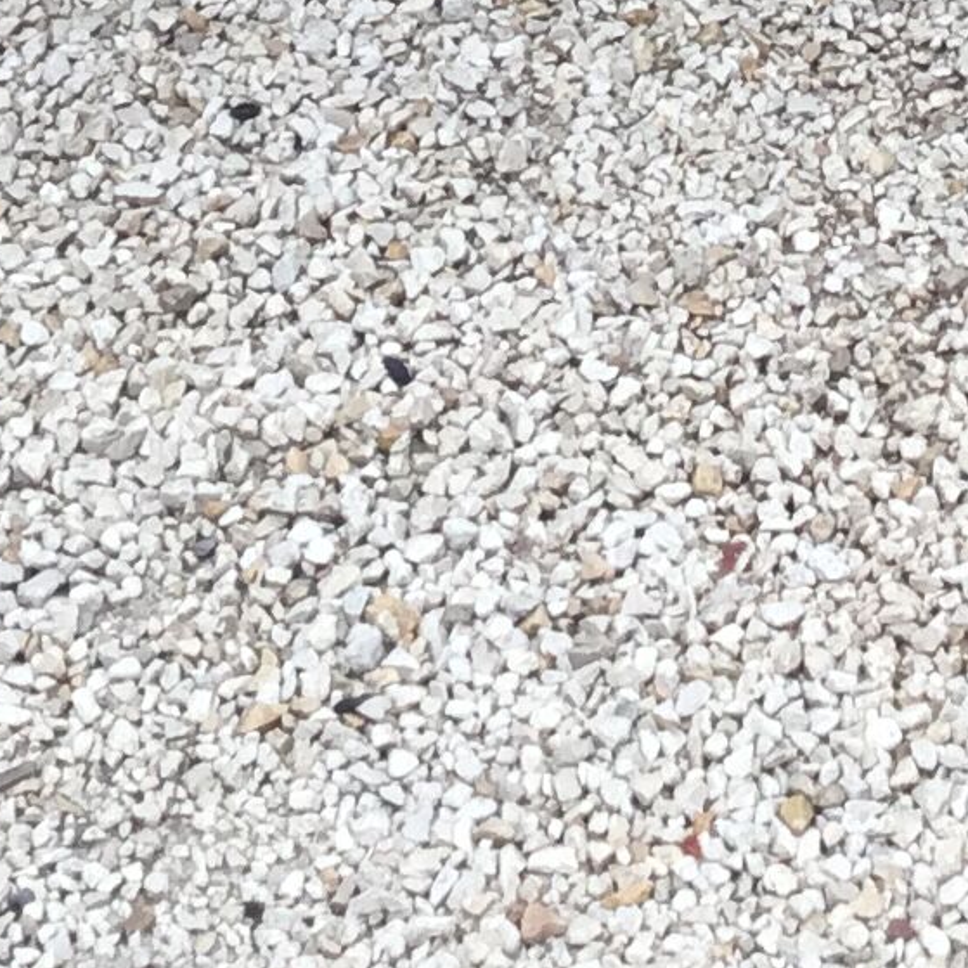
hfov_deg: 10.6
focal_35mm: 160
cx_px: 1442
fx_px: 5062
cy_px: -1051
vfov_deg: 10.0
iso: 25
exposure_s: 1/119
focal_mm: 3.3
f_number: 2.4
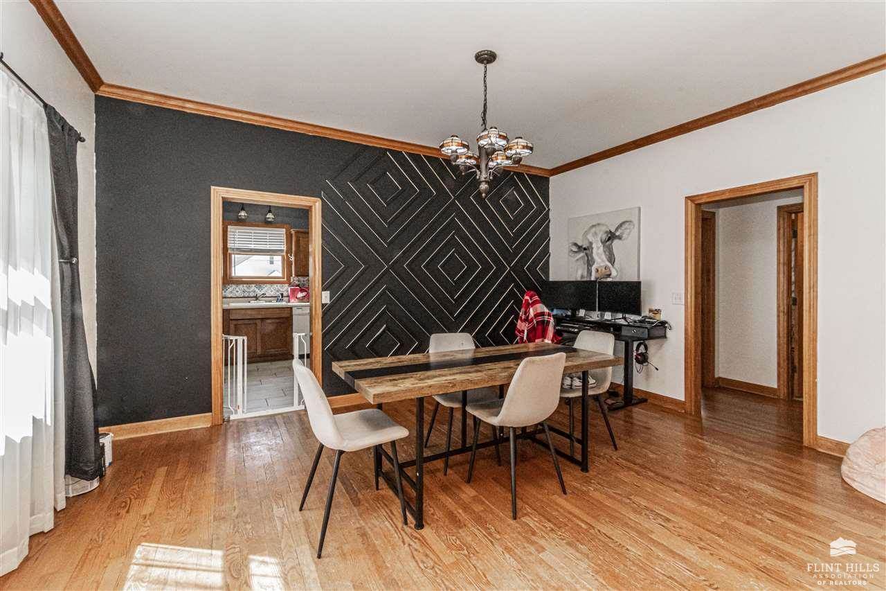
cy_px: 296
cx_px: 443
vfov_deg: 77.3
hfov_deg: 100.4
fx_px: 369
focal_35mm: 15
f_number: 18
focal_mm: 10
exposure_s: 1/60
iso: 3200
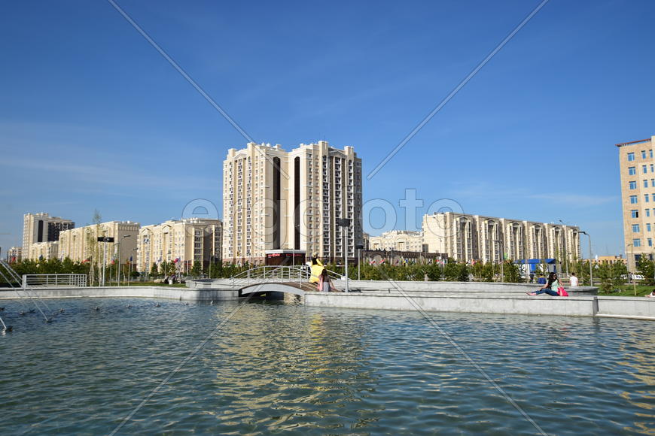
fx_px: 546
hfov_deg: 61.9
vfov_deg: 43.6
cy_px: 218
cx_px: 328
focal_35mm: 30
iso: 100
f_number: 11
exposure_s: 1/200
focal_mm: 20
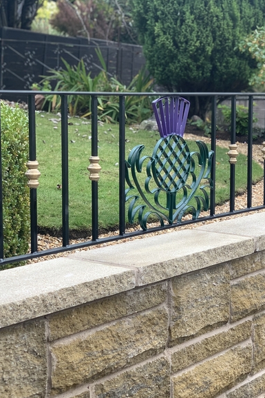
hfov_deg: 17.8
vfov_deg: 27.0
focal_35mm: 75
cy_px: 200
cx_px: 252
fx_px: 829
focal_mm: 6
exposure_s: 1/154
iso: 16
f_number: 2.4
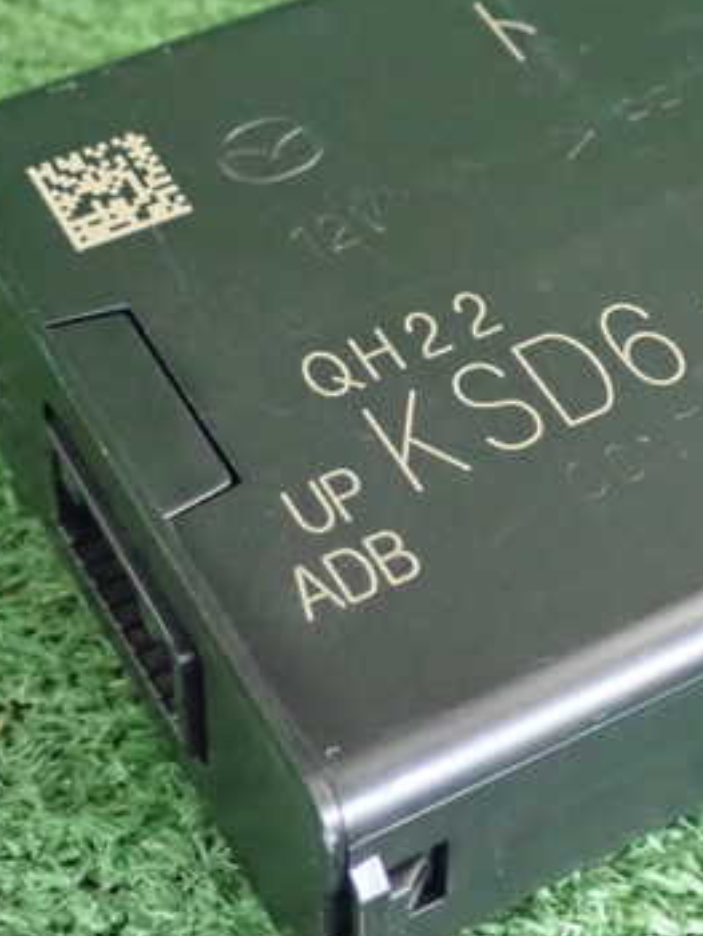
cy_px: 423
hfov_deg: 17.5
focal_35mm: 84
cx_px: 505
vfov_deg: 23.3
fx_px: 2272
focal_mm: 8.99
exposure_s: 1/50
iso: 2500
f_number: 3.2
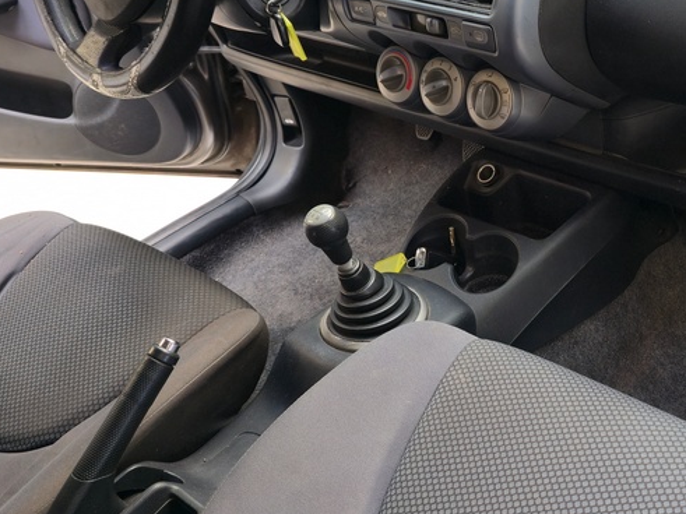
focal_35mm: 48
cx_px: 543
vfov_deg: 30.2
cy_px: 205
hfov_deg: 38.3
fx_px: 951
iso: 32
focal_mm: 6.3
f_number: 1.7
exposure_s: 1/60
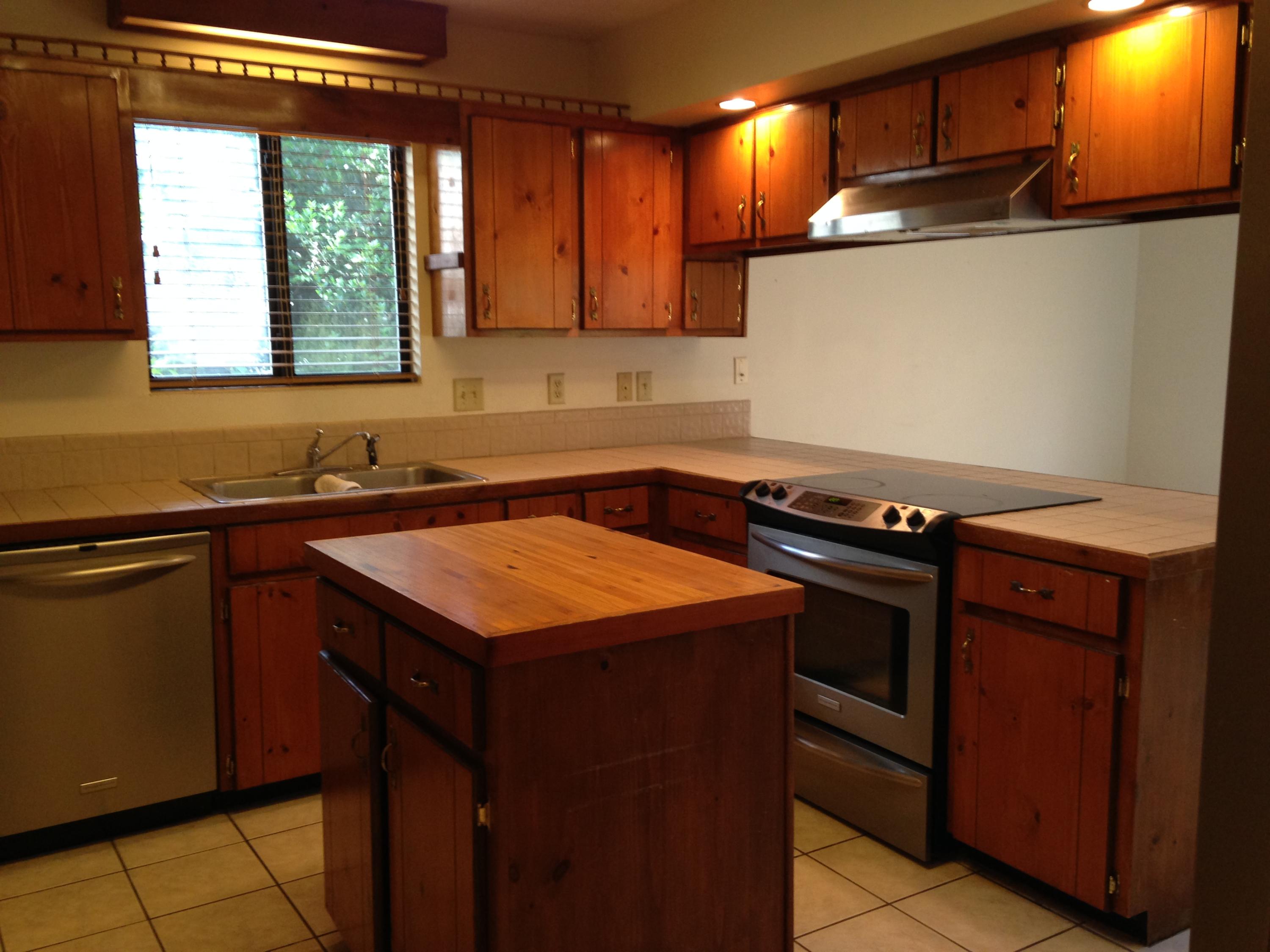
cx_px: 635
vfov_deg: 42.9
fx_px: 1211
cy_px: 476
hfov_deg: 55.4
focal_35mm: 33
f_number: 2.4
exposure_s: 1/20
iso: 100
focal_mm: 4.12
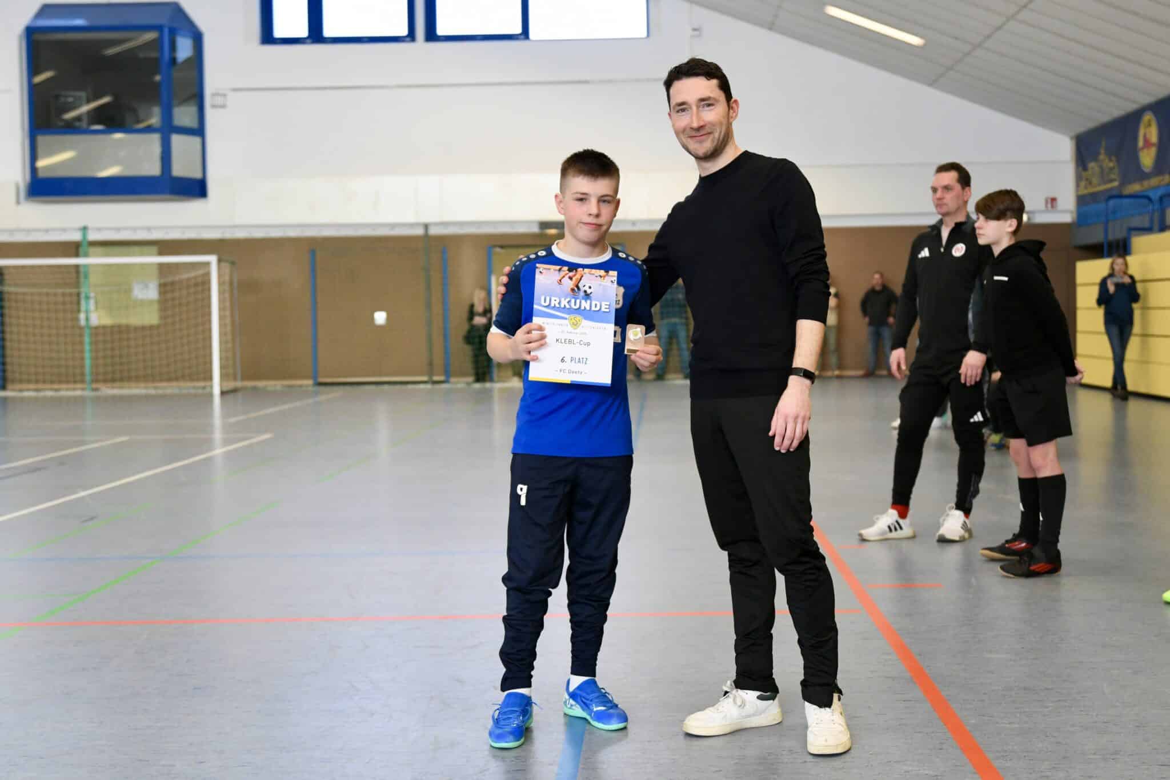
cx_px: 585
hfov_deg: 50.7
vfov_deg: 35.0
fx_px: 1235
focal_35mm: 38
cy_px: 390
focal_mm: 38
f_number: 2.8
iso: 2500
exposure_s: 1/640
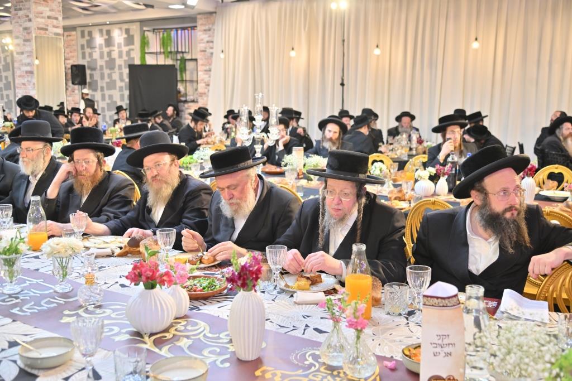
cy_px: 190
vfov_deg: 35.1
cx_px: 286
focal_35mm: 38
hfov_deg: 50.7
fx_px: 604
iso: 500
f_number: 4
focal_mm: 38
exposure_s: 1/100
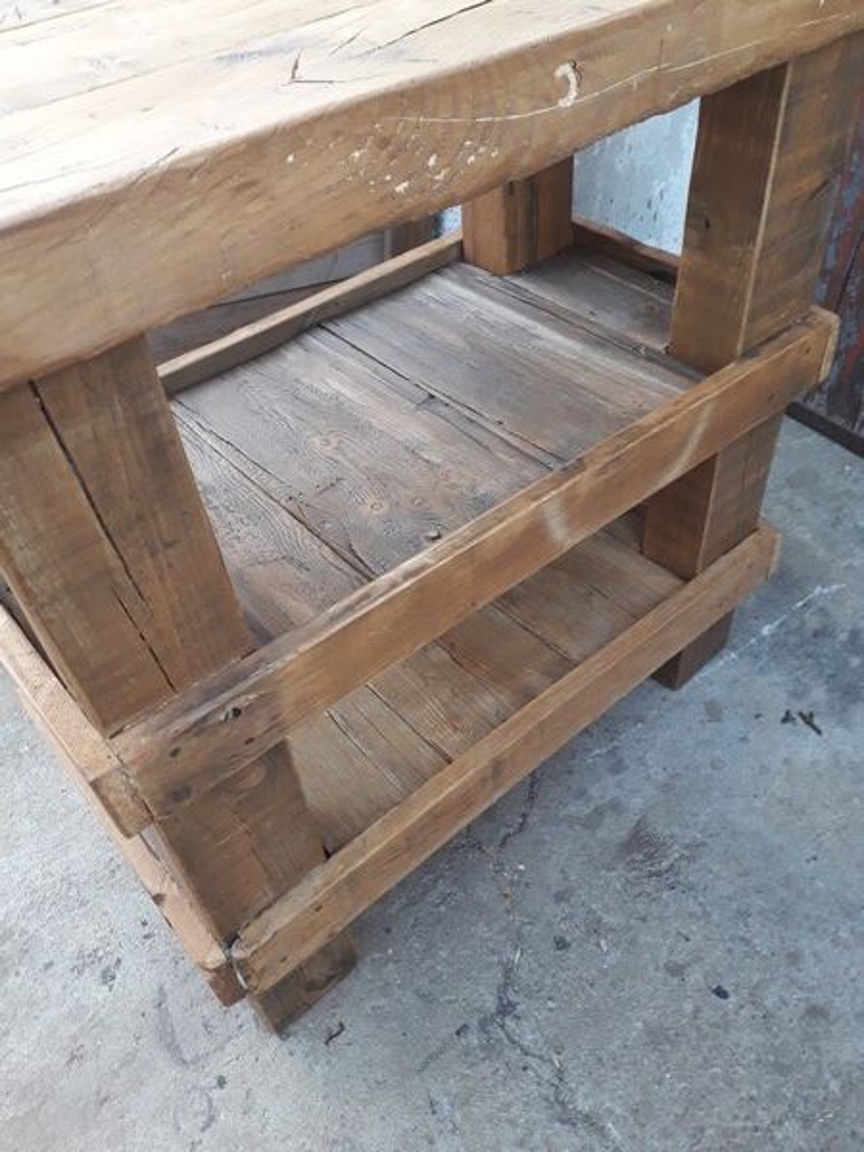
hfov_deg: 51.4
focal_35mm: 27
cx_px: 432
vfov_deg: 65.3
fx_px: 899
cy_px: 576
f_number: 1.9
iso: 125
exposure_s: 1/50
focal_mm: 3.6
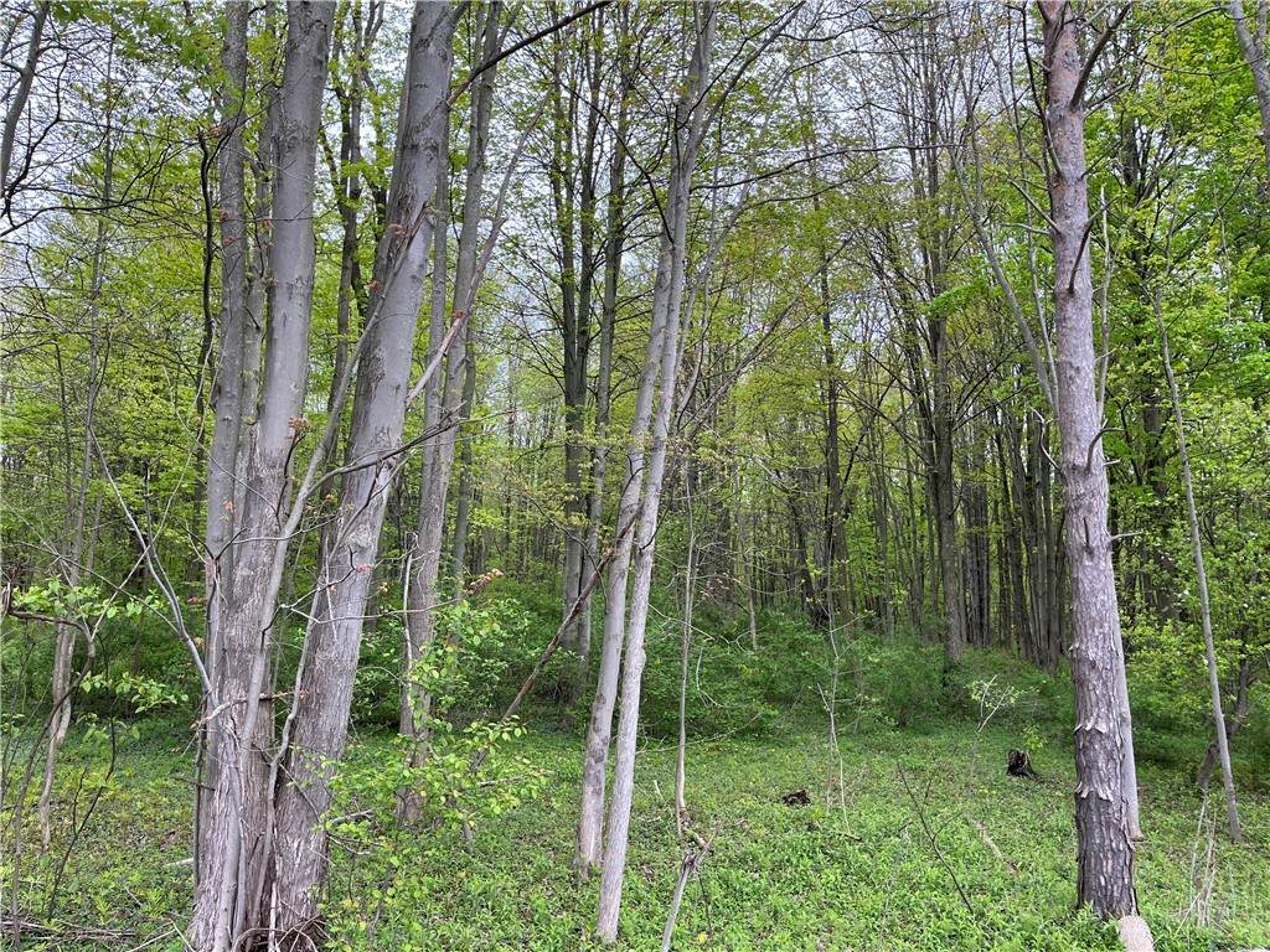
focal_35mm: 26
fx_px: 954
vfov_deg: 53.1
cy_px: 476
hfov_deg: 67.3
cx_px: 635
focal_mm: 5.1
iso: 50
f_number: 1.6
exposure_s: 1/373
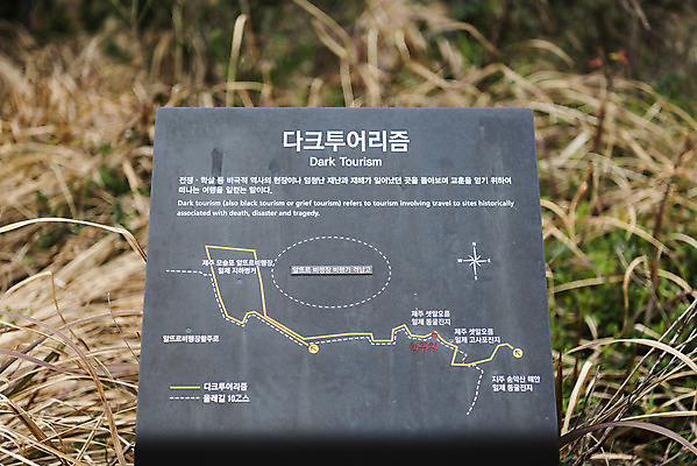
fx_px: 1201
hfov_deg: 32.4
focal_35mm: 62
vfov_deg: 21.9
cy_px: 233
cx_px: 348
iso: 320
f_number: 3.2
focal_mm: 62
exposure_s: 1/1250
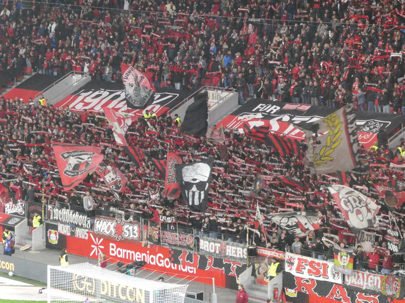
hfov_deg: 12.3
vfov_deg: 9.3
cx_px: 202
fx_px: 1872
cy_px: 152
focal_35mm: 160
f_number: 5.5
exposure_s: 1/80
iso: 1600
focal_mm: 28.7
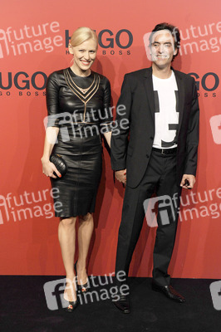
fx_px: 461
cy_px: 166
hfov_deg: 26.9
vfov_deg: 39.6
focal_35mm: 50
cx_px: 110
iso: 800
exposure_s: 1/160
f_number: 6.3
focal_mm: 50
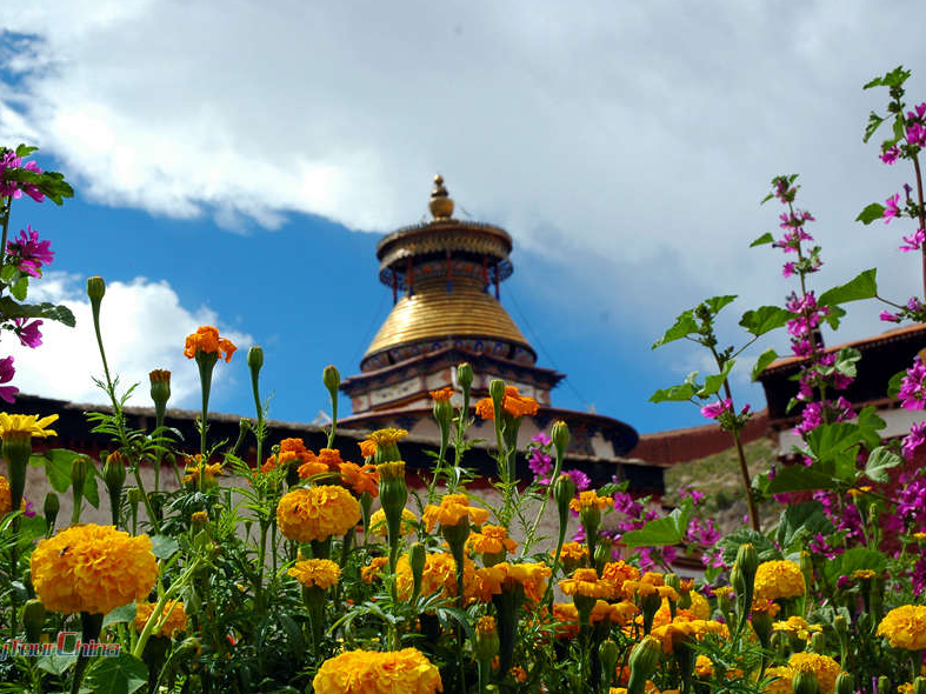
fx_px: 1498
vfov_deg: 26.1
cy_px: 346
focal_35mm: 56
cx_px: 429
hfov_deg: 34.3
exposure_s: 1/320
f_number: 11
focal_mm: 34
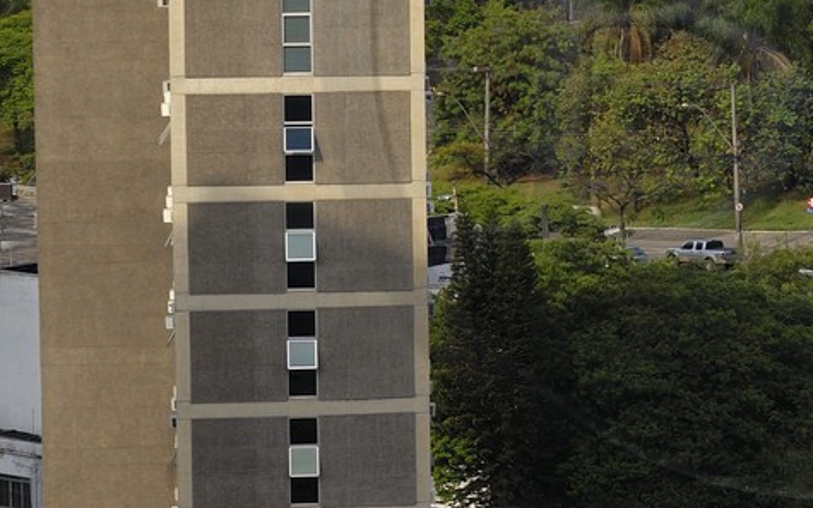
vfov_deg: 5.3
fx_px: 5473
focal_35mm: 247
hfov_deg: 8.4
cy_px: 31
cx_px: 840
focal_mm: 48
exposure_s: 1/160
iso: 100
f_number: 7.1
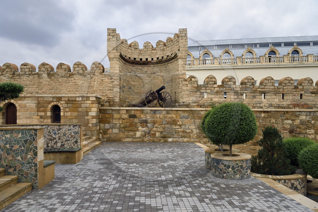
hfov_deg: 69.4
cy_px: 106
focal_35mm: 26
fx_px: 230
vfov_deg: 49.5
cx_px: 159
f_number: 7.1
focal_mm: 26
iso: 400
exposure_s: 1/250
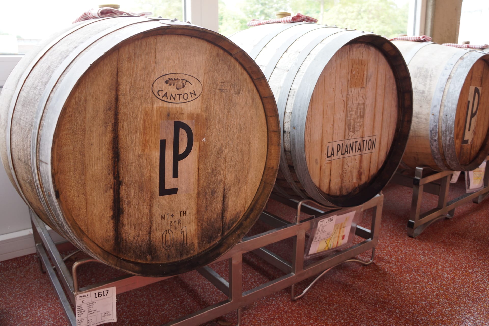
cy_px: 163
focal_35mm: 27
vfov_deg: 47.9
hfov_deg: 67.4
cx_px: 244
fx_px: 367
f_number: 4
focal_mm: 18
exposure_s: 1/60
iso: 200
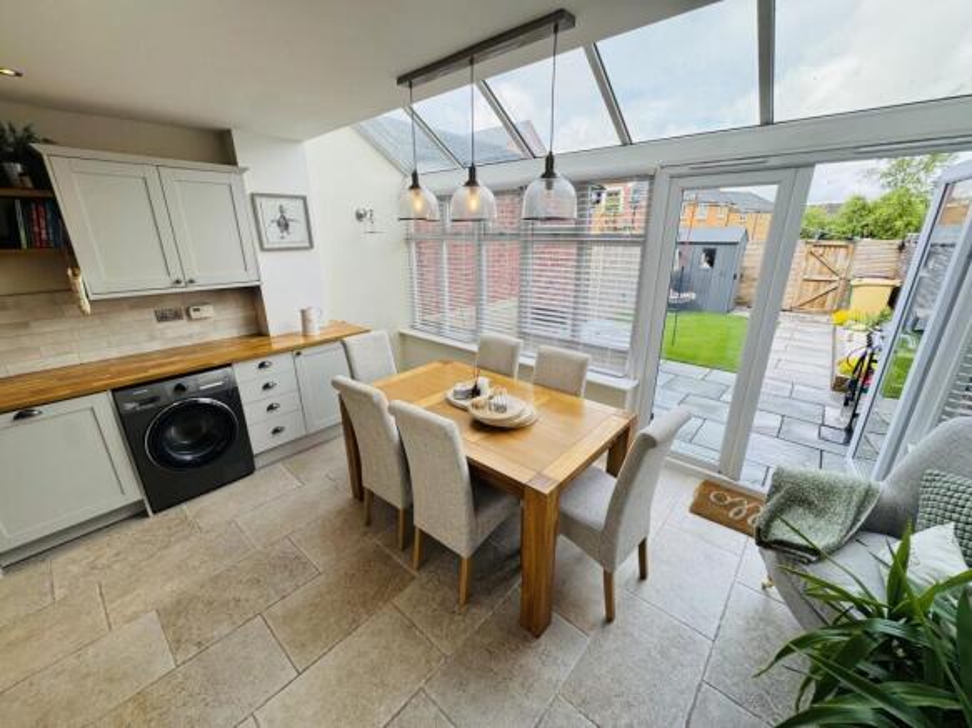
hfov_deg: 102.1
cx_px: 486
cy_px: 364
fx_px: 393
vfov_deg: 85.7
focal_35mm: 14
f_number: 2.2
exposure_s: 1/275
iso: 40
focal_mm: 2.22
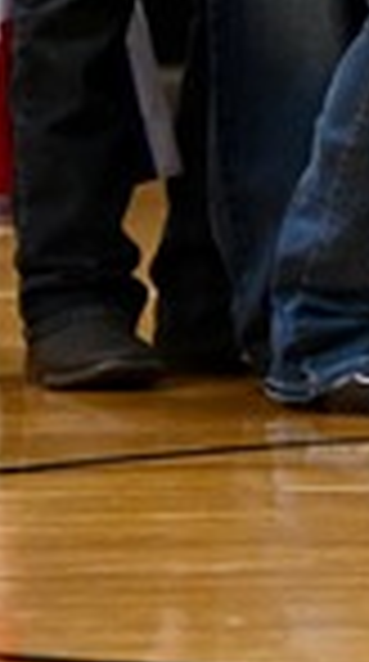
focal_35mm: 585
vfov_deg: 3.7
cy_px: -354
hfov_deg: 2.0
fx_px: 10241
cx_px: 1688
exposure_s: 1/320
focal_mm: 80
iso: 2500
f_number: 2.8
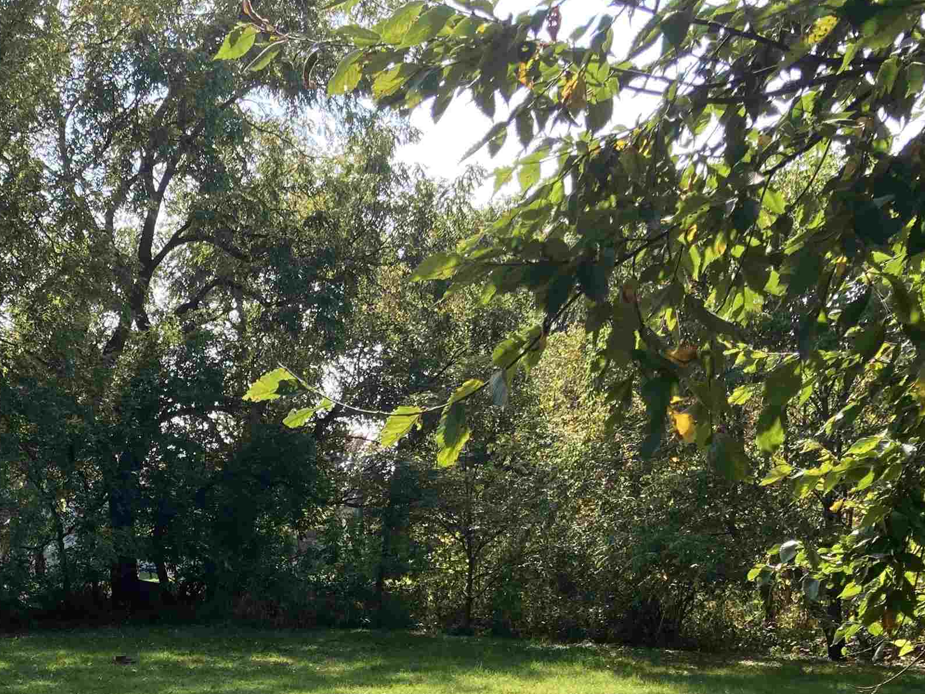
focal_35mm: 54
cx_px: 168
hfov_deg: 34.3
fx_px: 1443
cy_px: 647
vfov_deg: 26.0
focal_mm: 3.99
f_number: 1.8
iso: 20
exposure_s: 1/490
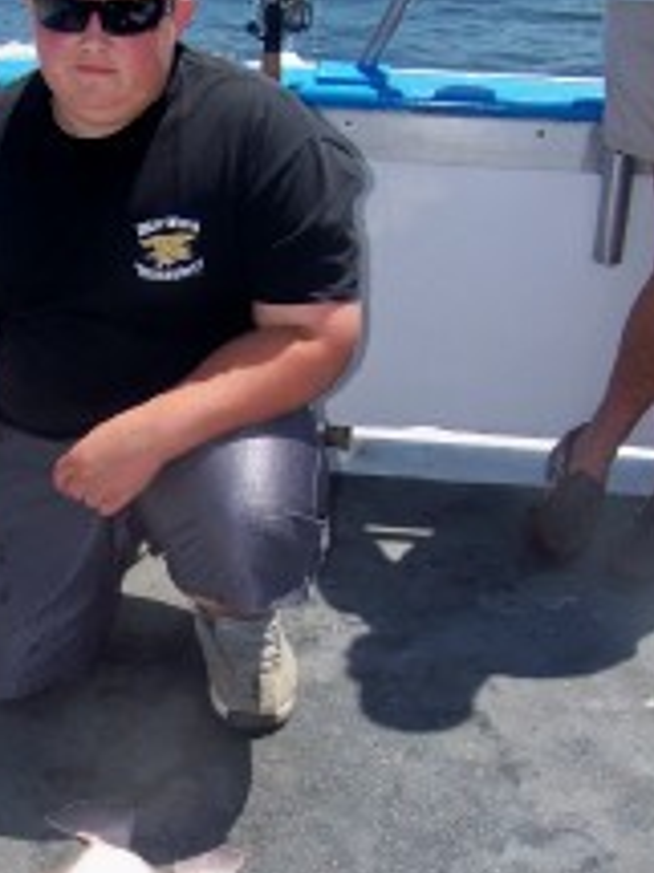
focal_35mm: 67
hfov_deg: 21.5
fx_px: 1689
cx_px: 102
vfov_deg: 28.7
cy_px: 605
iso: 64
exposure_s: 1/800
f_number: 2.8
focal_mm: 5.85
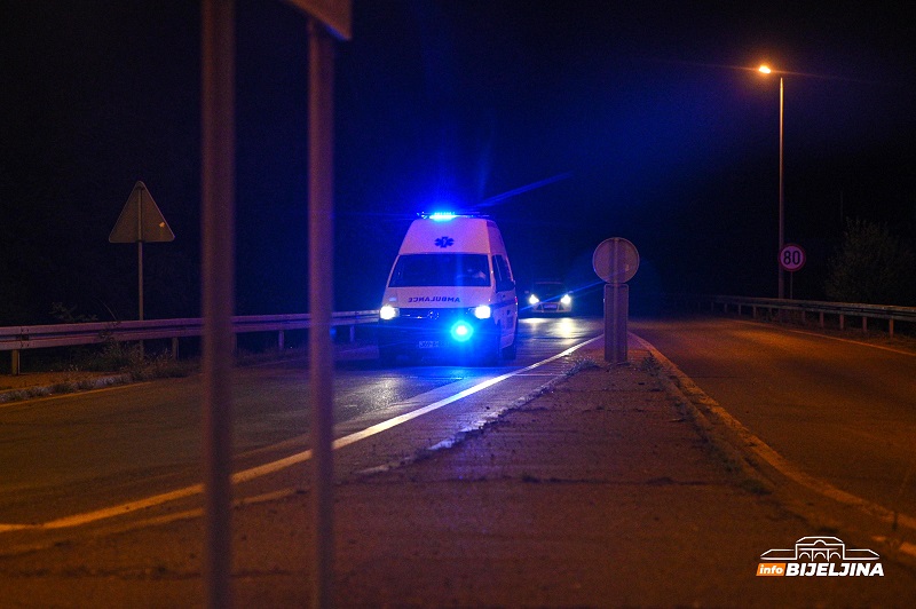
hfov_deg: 28.9
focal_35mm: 70
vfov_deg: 19.4
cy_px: 304
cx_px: 458
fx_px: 1780
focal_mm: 70
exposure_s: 1/320
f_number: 2.8
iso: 5000
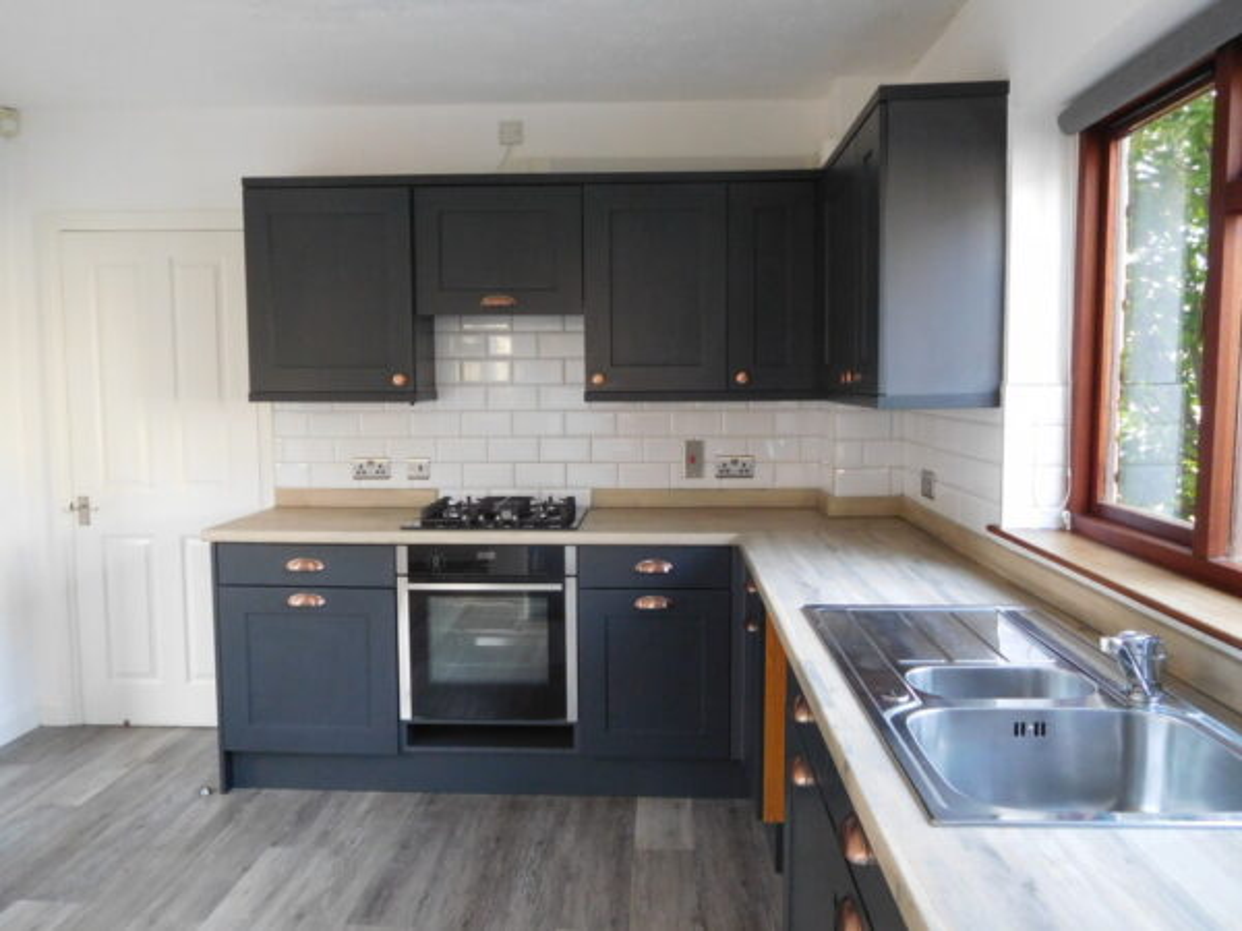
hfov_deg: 69.4
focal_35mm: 25
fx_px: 897
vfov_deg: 54.9
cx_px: 621
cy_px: 466
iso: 400
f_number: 3.4
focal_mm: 4.5
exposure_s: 1/25
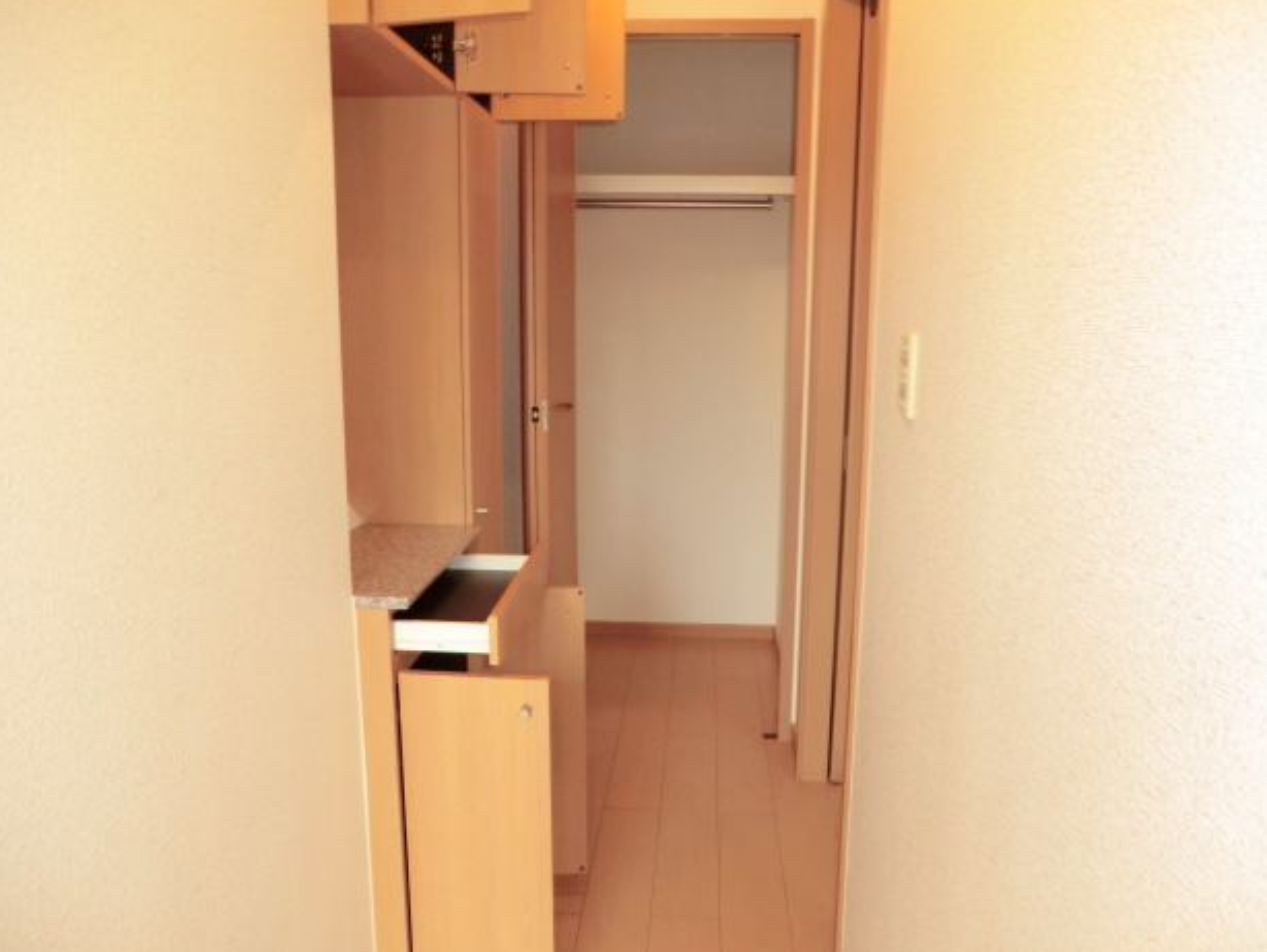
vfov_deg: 54.9
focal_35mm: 25
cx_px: 652
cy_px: 485
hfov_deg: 69.4
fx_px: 915
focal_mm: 4.3
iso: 400
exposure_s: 1/60
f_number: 3.2
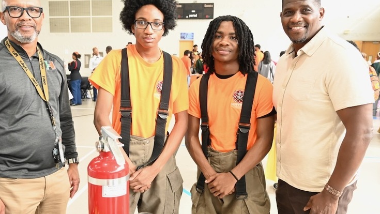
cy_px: 117
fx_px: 353
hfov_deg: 56.4
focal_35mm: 35
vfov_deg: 33.7
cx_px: 165
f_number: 5
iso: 3200
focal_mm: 24
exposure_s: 1/200
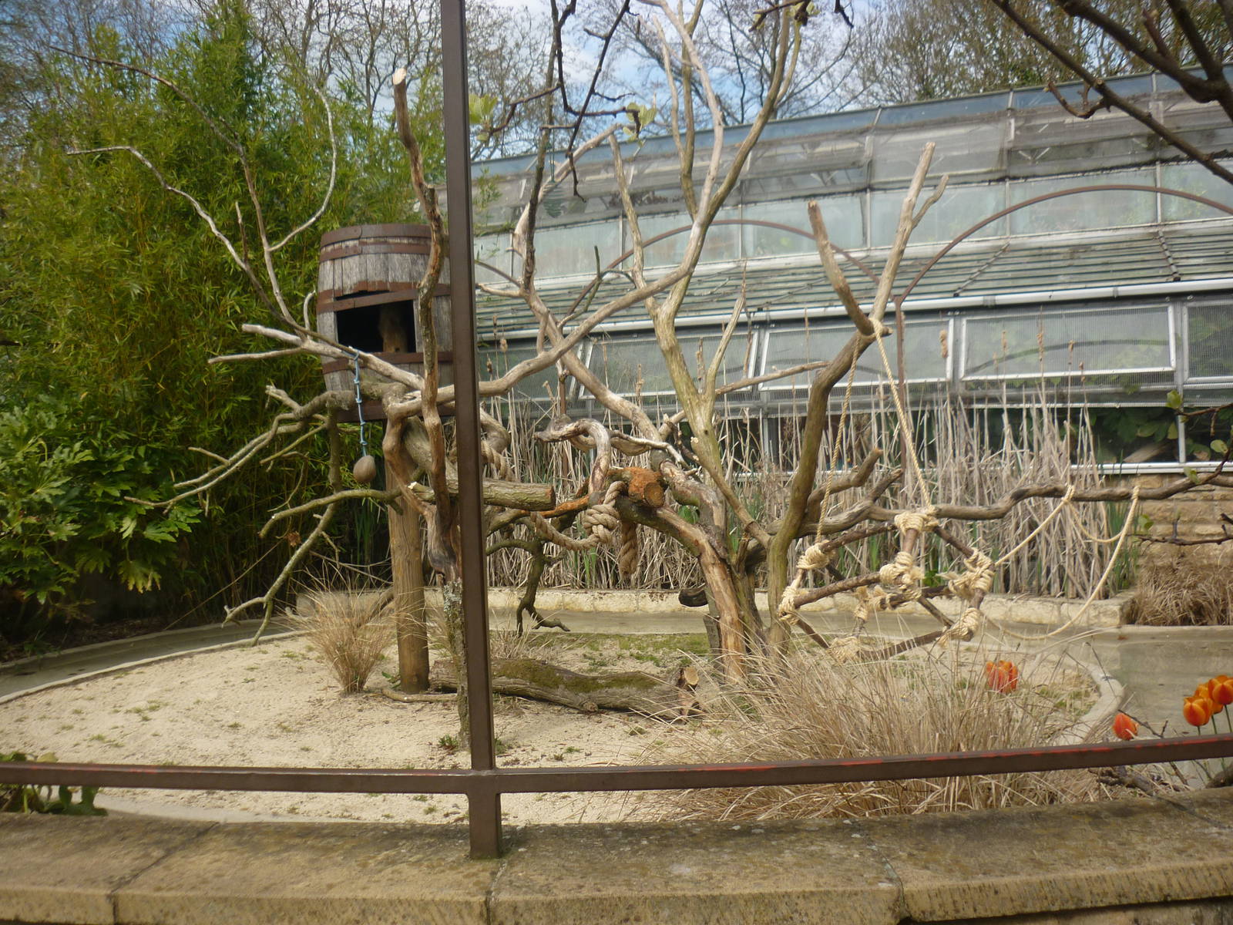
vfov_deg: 42.9
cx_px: 616
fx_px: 1175
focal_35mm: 33
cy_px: 462
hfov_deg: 55.4
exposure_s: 1/125
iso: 80
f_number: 8
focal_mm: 5.5
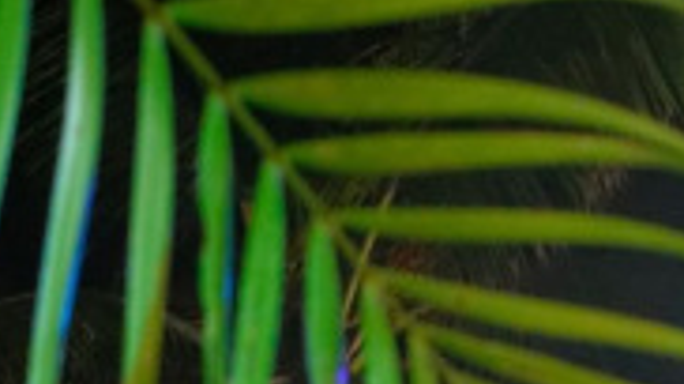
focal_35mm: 124
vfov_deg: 8.6
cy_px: 1035
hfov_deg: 16.8
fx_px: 2247
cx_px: -36
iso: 2500
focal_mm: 24
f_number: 5.6
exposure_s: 1/60
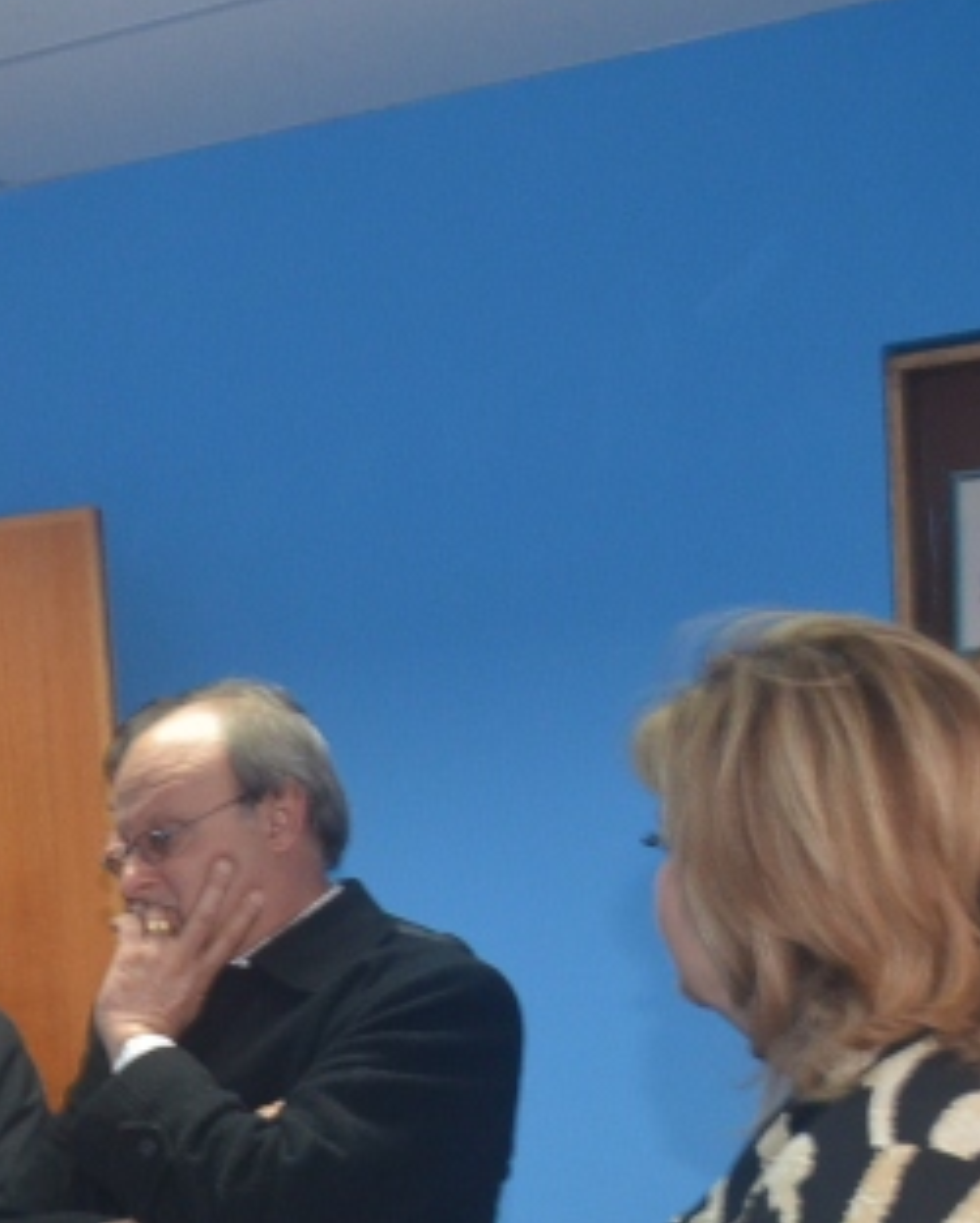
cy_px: 1274
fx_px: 3006
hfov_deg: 16.4
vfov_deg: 22.0
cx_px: -604
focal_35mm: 83
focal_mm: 18
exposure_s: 1/60
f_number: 4
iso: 800
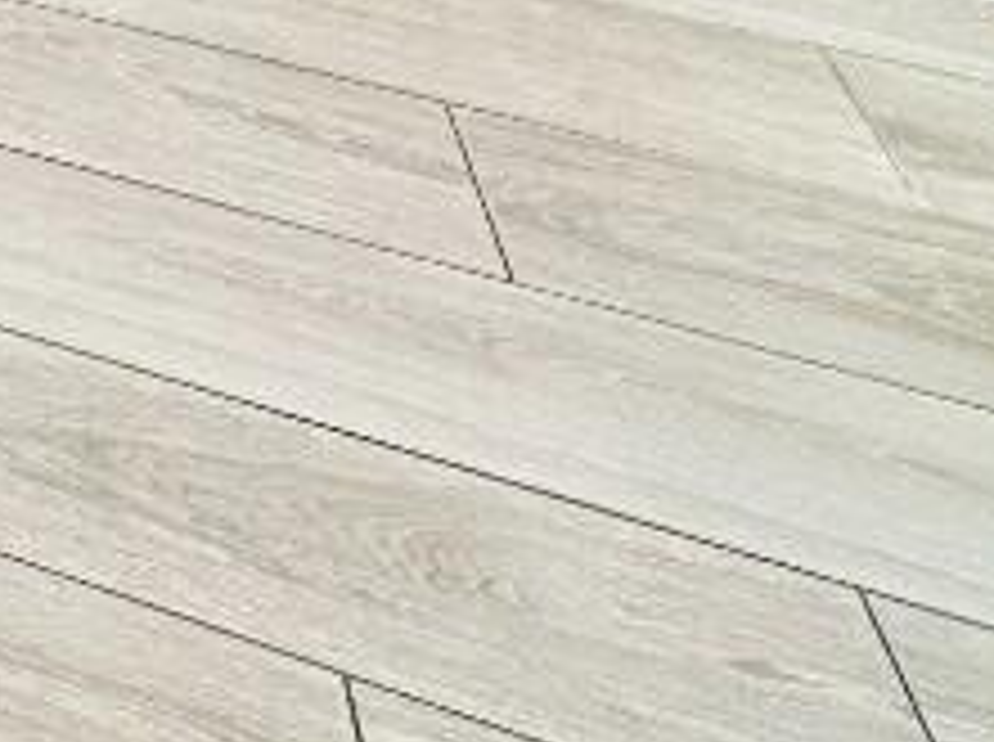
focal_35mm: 65
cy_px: -657
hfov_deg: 17.1
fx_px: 1863
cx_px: -1178
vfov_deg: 17.5
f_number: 2.2
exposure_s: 1/99
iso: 64
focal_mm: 2.22
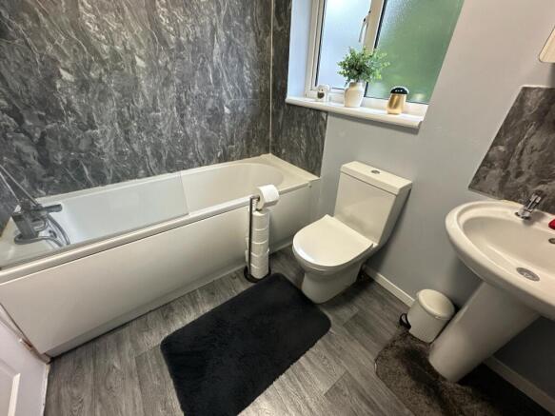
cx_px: 278
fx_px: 224
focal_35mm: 14
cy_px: 208
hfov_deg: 102.1
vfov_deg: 85.7
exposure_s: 1/100
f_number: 2.2
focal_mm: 2.22
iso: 400
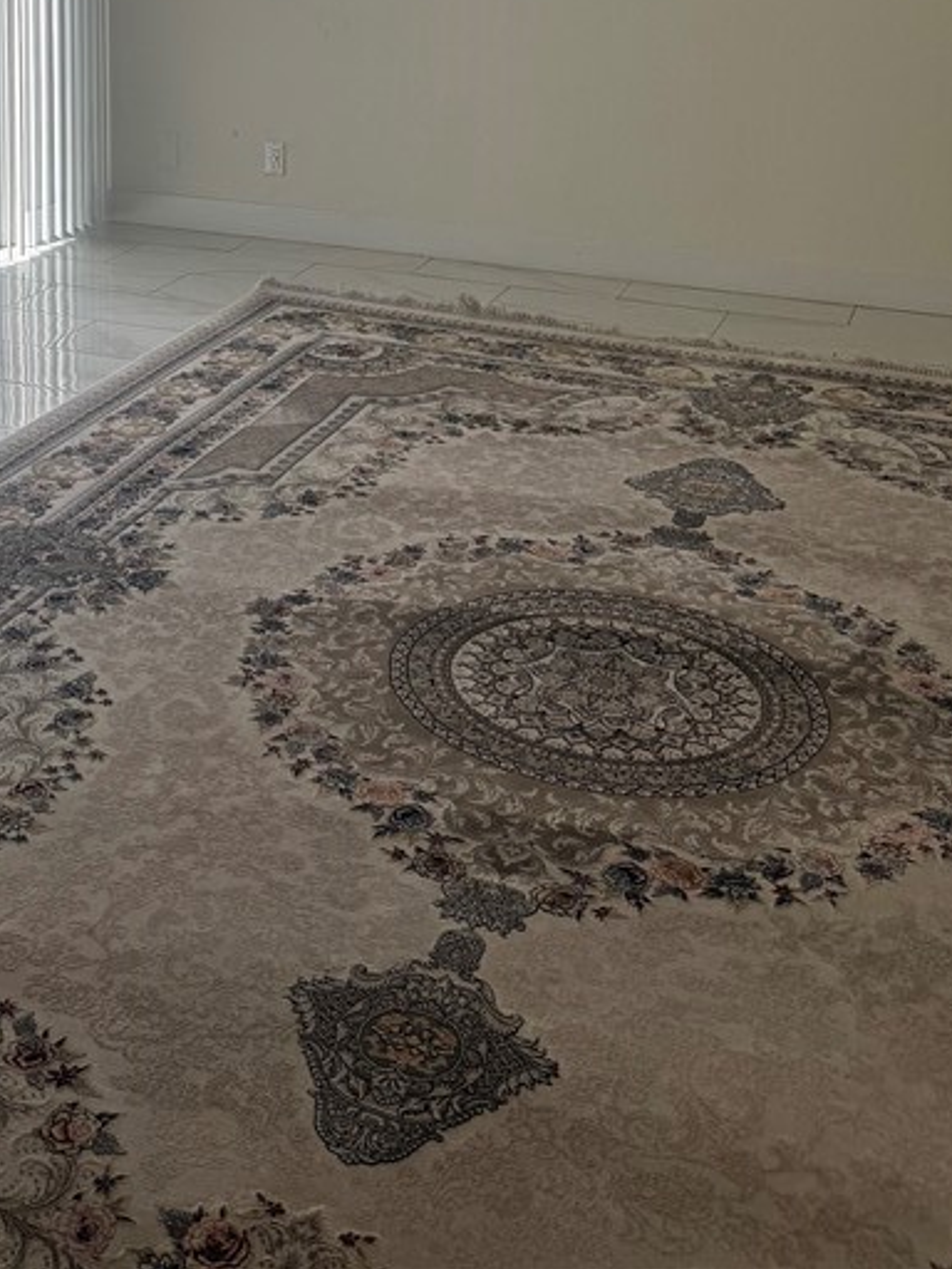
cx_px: 77
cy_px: 2
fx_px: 1760
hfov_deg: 28.9
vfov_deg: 35.8
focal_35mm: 48
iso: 80
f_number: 1.78
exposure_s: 1/822
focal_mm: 6.76
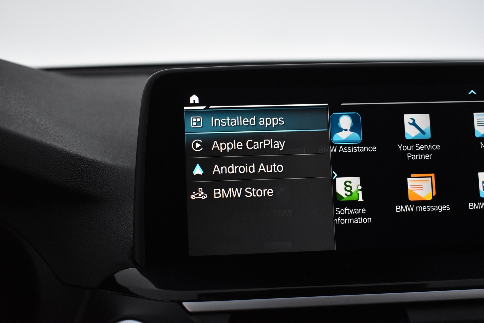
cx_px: 242
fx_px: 706
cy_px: 162
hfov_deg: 37.9
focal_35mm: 52
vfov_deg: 25.8
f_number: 4.5
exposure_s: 1/60
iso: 2500
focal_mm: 35
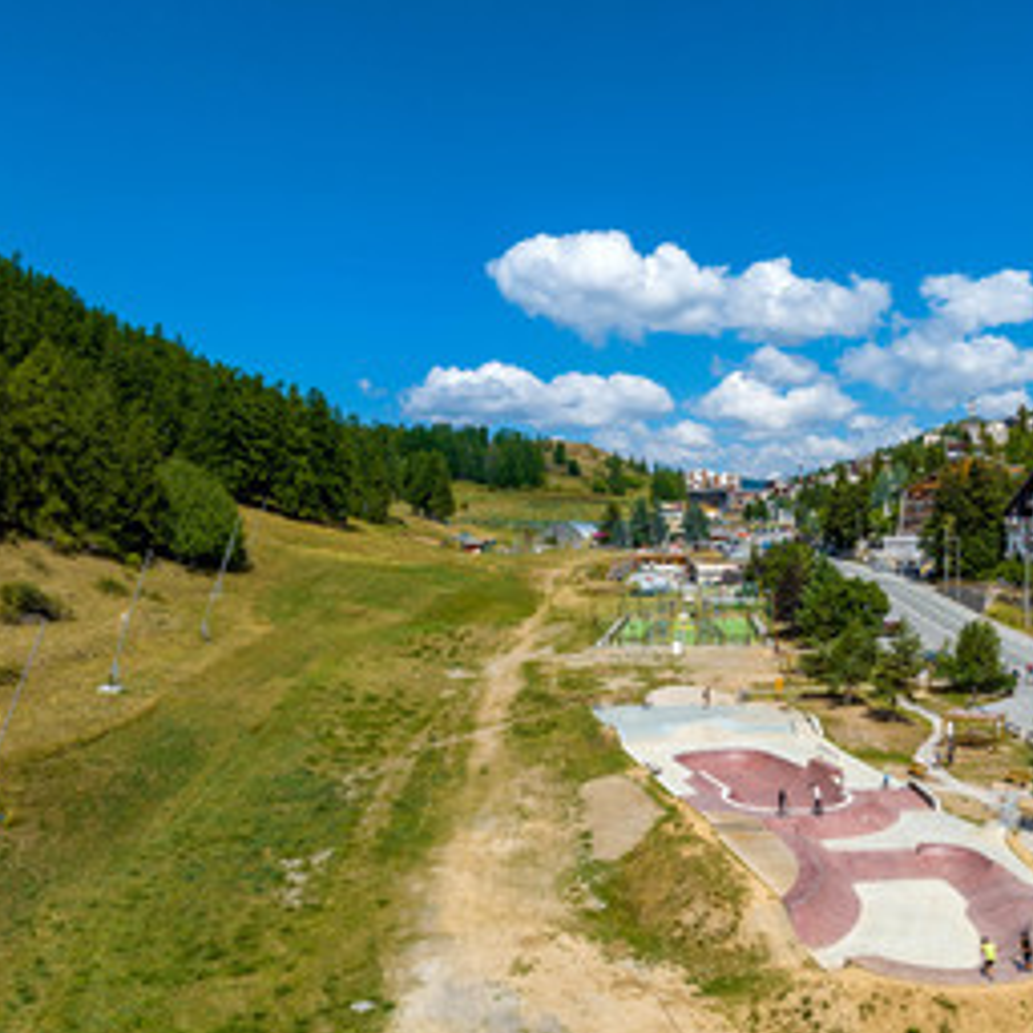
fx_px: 1047
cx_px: 638
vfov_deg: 52.5
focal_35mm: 31
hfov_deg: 52.0
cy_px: 533
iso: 100
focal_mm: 12.3
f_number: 9
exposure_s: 1/240
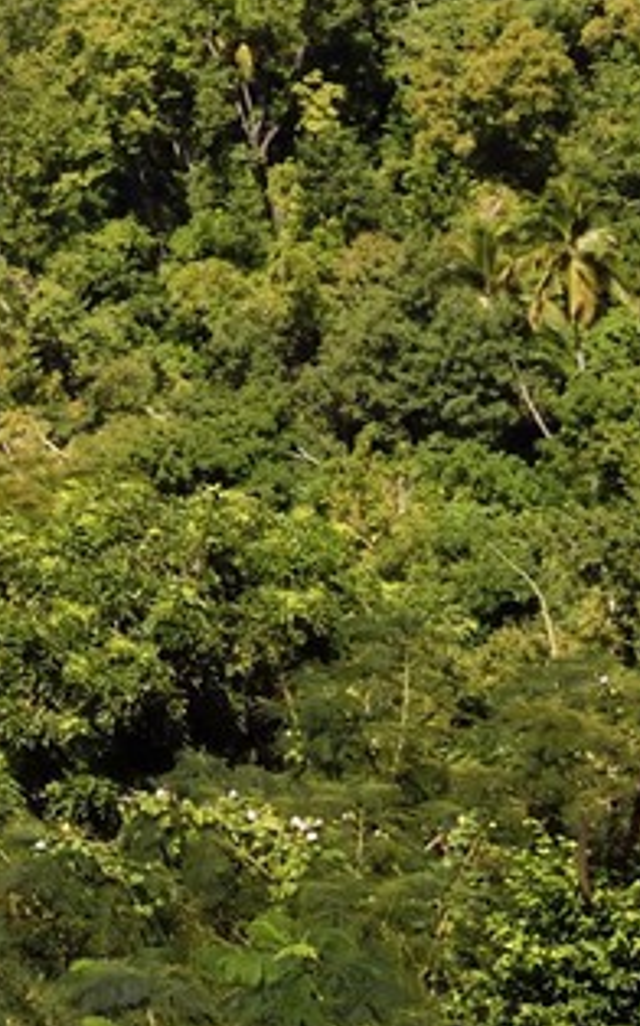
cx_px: -1665
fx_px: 5503
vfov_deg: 10.3
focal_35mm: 197
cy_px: -529
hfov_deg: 5.9
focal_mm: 38
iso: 200
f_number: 14
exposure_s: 1/200
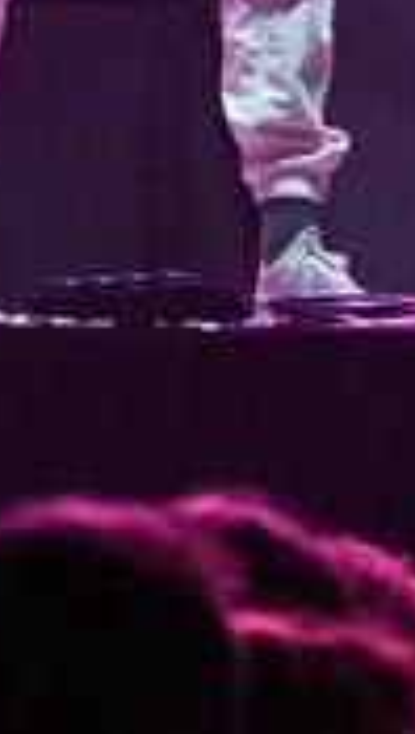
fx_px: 22610
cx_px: 872
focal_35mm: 1161
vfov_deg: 1.9
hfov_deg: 1.1
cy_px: -88
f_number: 6.3
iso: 5000
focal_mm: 81
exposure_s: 1/200
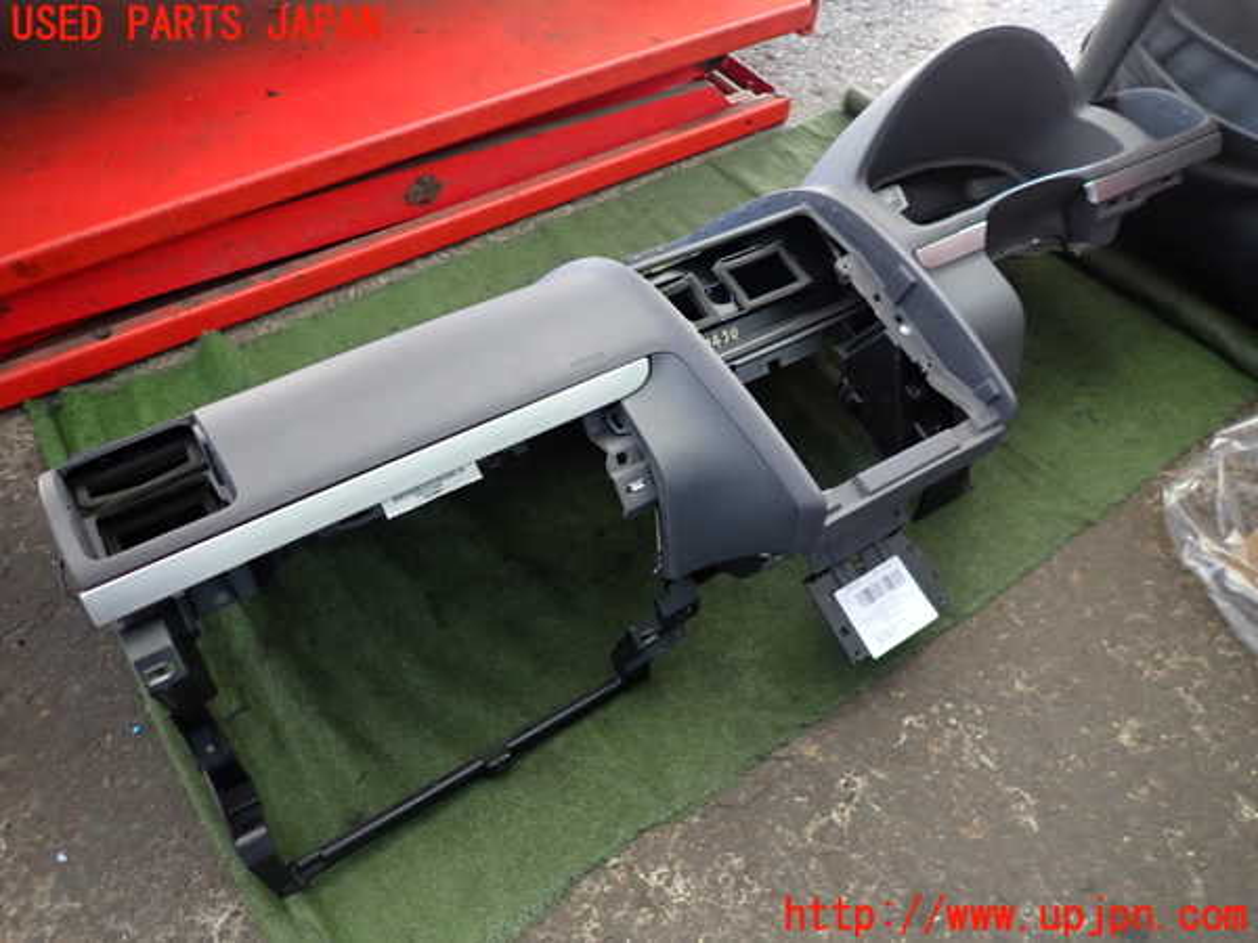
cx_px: 629
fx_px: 909
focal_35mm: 25
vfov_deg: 54.9
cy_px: 472
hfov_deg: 69.4
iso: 250
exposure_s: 1/30
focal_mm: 4.5
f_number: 2
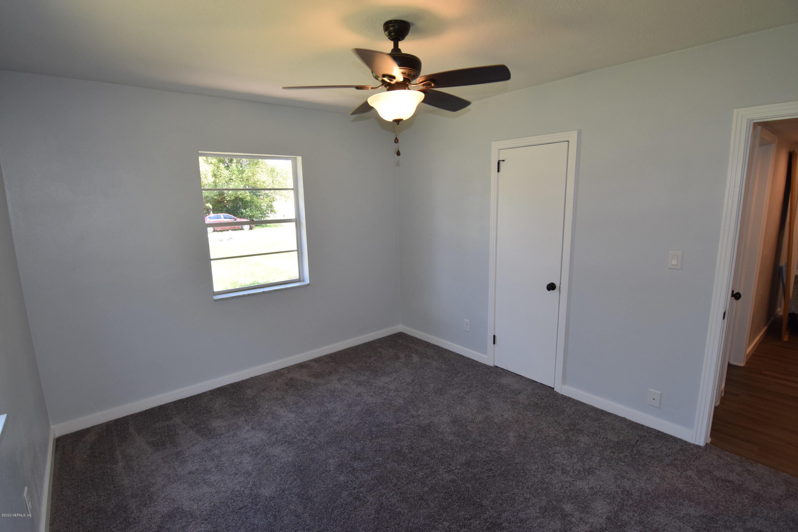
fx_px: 366
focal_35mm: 16
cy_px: 266
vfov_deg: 72.1
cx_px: 399
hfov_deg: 95.0
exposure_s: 1/125
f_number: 5.6
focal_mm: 11
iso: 560
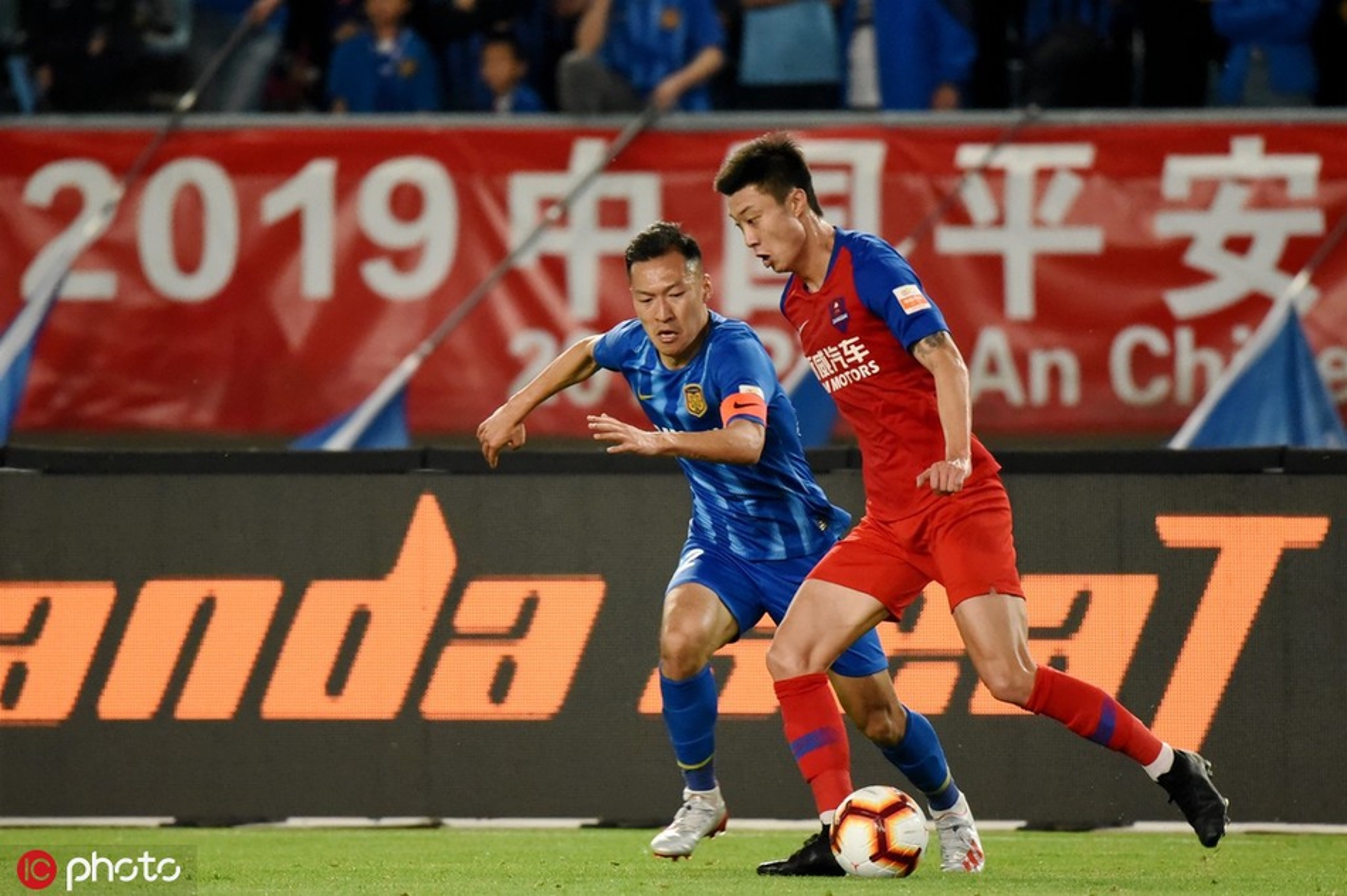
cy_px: 448
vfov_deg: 2.3
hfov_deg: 3.4
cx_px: 674
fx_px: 22434
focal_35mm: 600
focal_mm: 600
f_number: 6.3
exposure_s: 1/800
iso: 6400
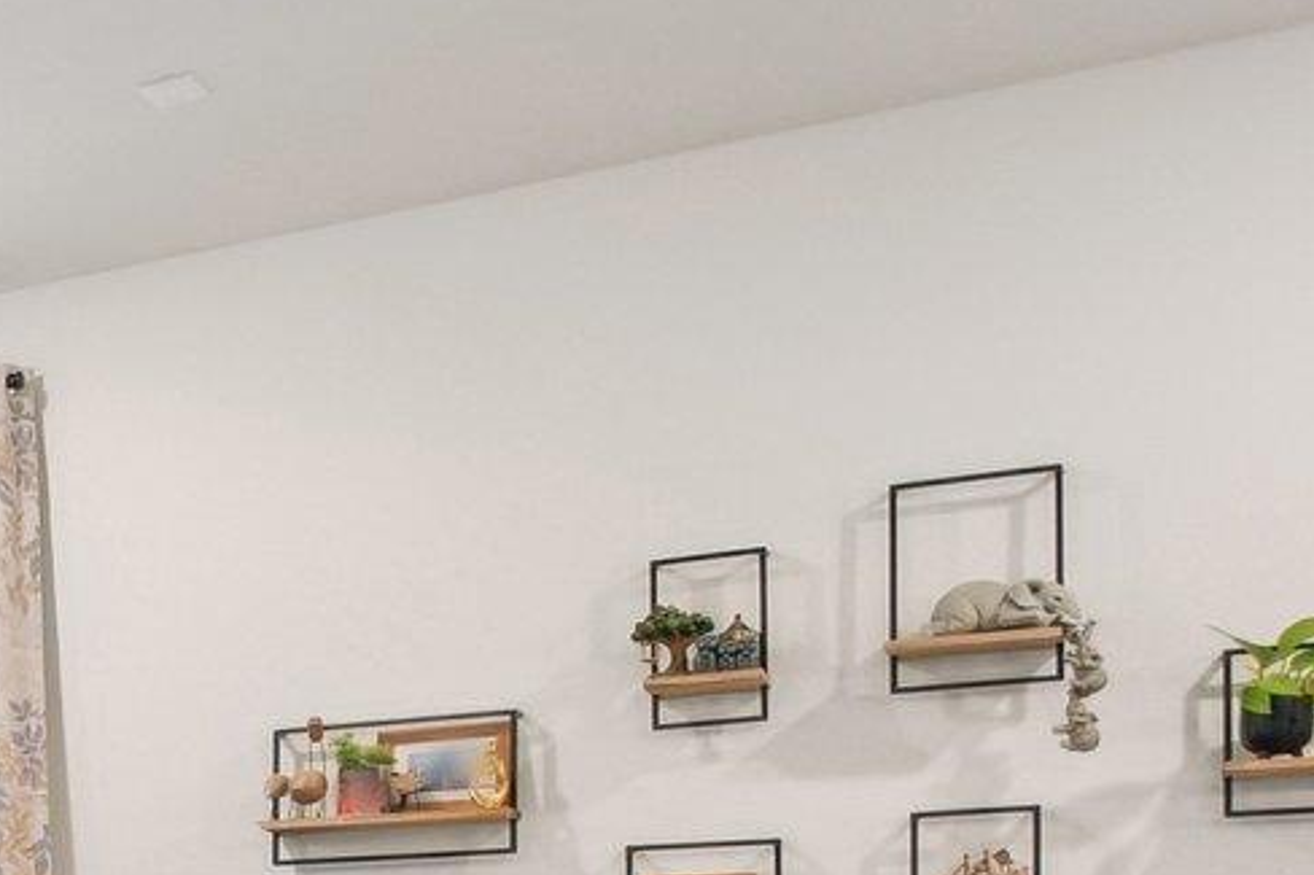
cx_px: -1053
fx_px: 2299
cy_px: 914
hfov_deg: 21.2
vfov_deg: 20.7
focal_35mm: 63
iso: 400
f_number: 8
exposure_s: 1/20
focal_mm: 10
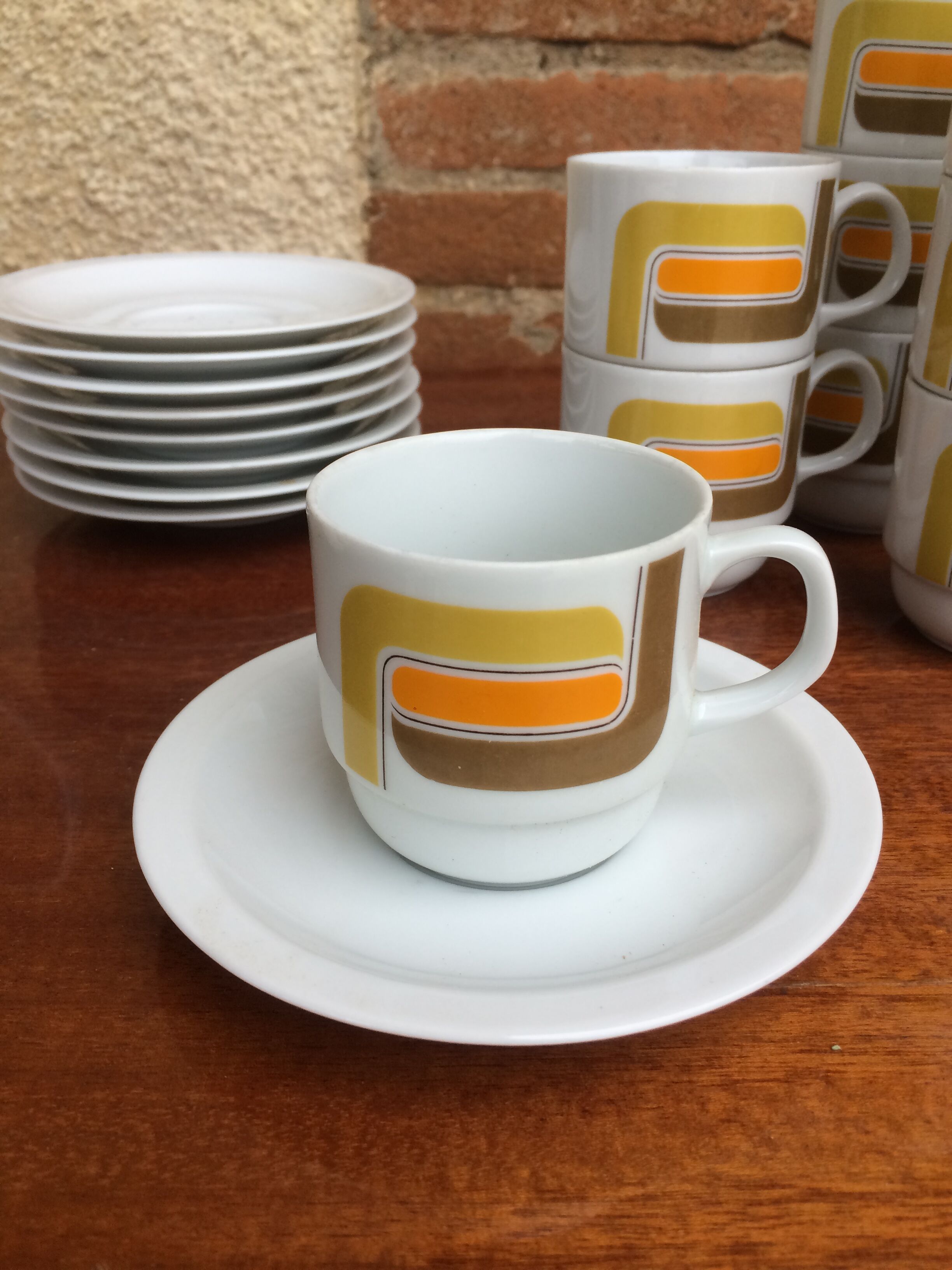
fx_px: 1063
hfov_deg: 48.2
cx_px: 476
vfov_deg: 61.7
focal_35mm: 29
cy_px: 635
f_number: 2.2
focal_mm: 4.15
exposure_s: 1/33
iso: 32
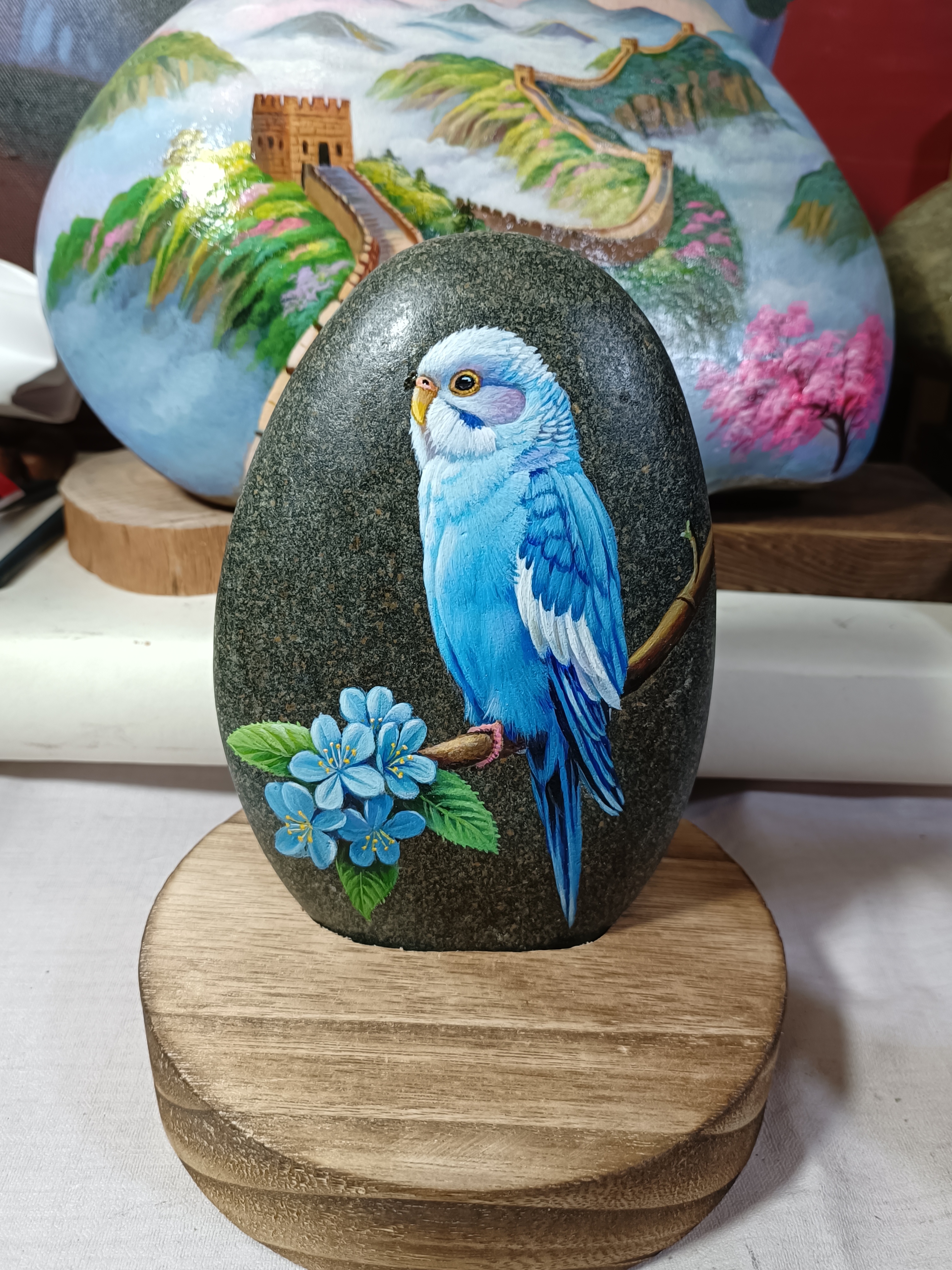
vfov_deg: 65.3
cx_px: 476
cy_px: 635
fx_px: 990
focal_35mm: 27
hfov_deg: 51.4
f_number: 1.9
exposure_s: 1/50
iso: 502
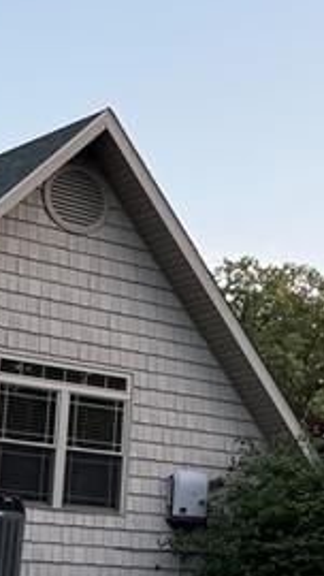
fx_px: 1511
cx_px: 650
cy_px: 354
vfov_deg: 21.5
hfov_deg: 11.1
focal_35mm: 99
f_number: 1.78
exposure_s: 1/236
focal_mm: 6.76
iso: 80
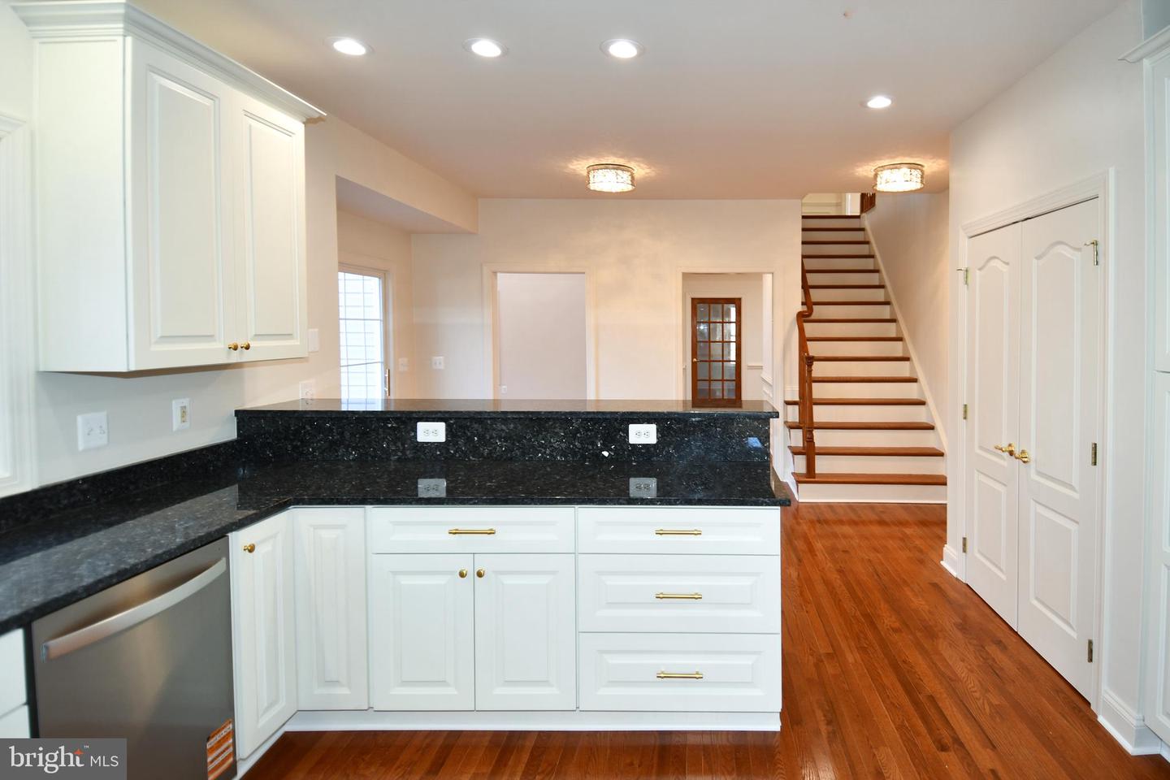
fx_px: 585
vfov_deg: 67.4
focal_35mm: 18
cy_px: 390
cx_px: 585
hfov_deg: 90.0
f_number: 4
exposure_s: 1/60
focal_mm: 12
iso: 250
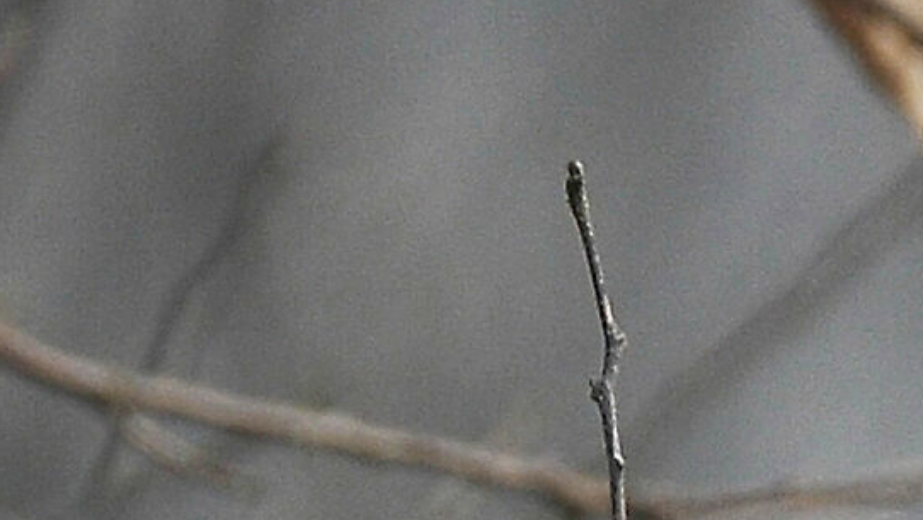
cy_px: 247
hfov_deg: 0.5
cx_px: 1970
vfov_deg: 0.3
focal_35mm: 4169
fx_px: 102043
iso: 320
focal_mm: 600
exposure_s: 1/1250
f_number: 7.1
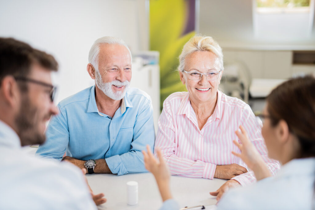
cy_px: 105
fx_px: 438
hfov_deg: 39.6
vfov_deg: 27.0
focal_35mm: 50
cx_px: 158
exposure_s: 1/320
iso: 200
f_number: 1.4
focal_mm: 50
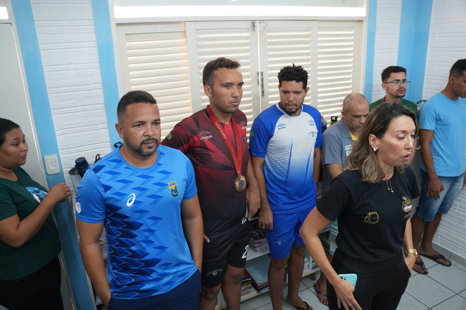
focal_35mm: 26
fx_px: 330
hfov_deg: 70.4
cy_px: 155
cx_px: 233
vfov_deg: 50.4
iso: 640
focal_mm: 17
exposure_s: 1/100
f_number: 2.8
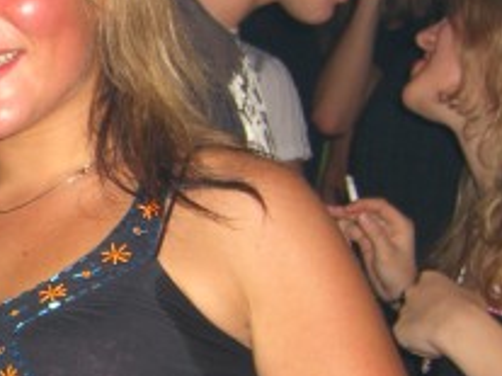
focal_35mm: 110
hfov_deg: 17.2
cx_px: -87
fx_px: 1594
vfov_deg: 13.4
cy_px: 240
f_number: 2.8
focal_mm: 7.9
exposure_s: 1/60
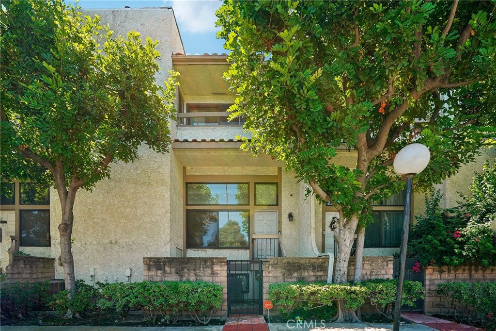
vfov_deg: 73.7
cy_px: 166
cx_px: 248
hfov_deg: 96.8
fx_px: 220
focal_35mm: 16
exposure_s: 1/160
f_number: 8
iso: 400
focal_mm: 16
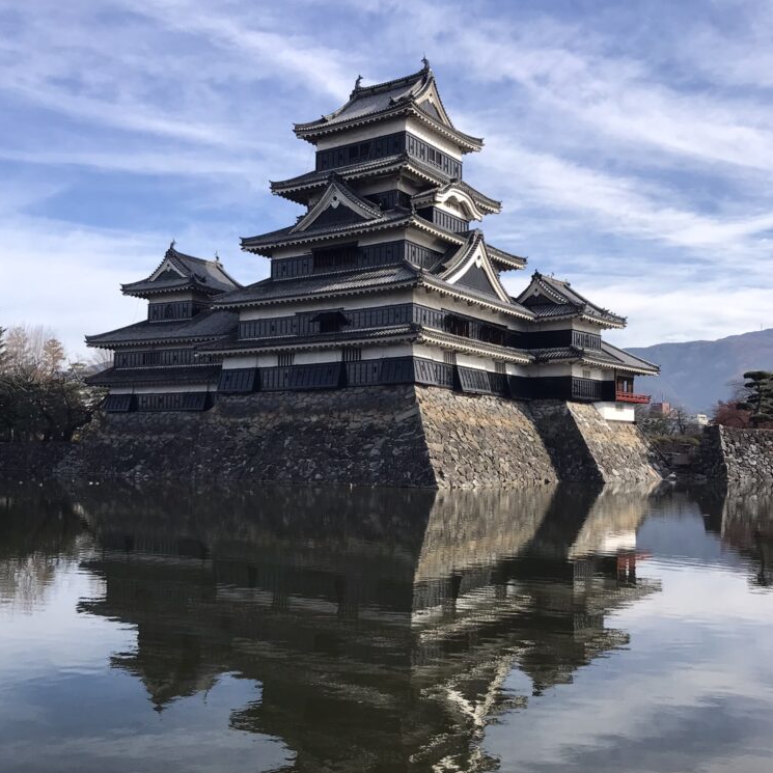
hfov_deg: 48.4
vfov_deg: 48.4
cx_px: 379
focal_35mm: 34
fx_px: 859
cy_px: 397
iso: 20
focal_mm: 3.99
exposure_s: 1/1473
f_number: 1.8
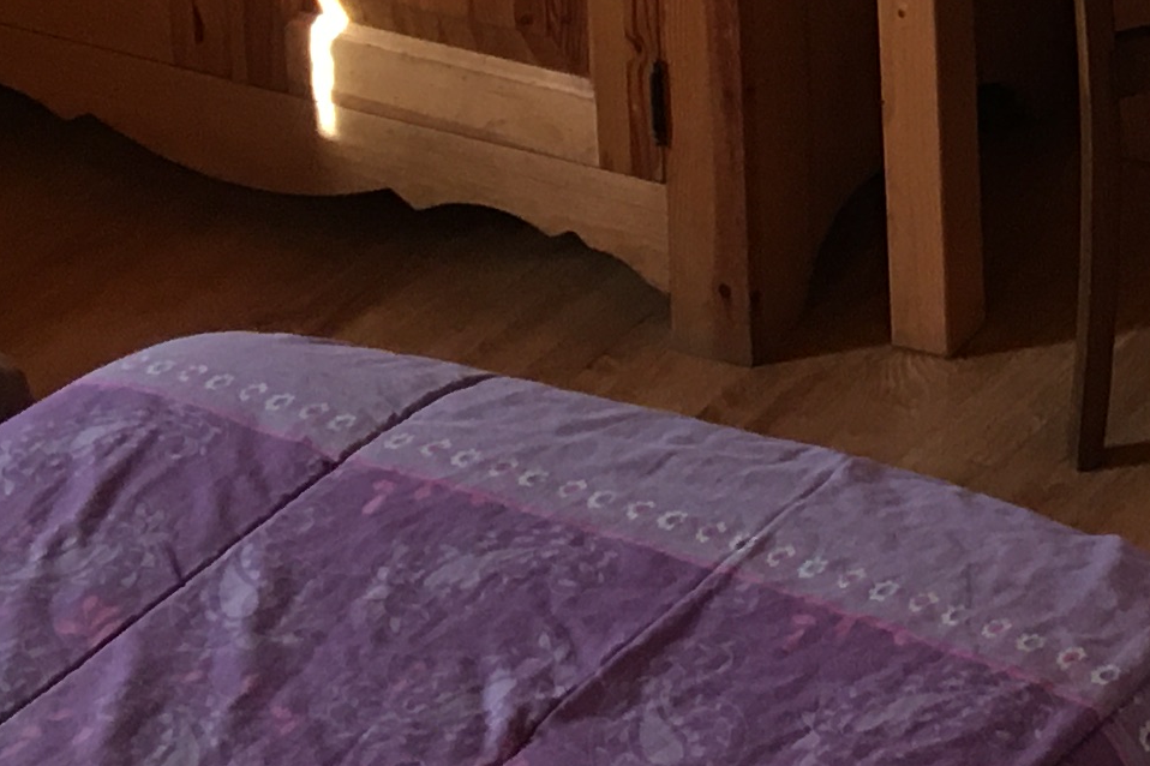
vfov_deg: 9.7
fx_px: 4055
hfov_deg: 14.7
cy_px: -968
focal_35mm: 127
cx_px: 1840
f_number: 2.2
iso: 32
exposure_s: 1/17
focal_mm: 4.15
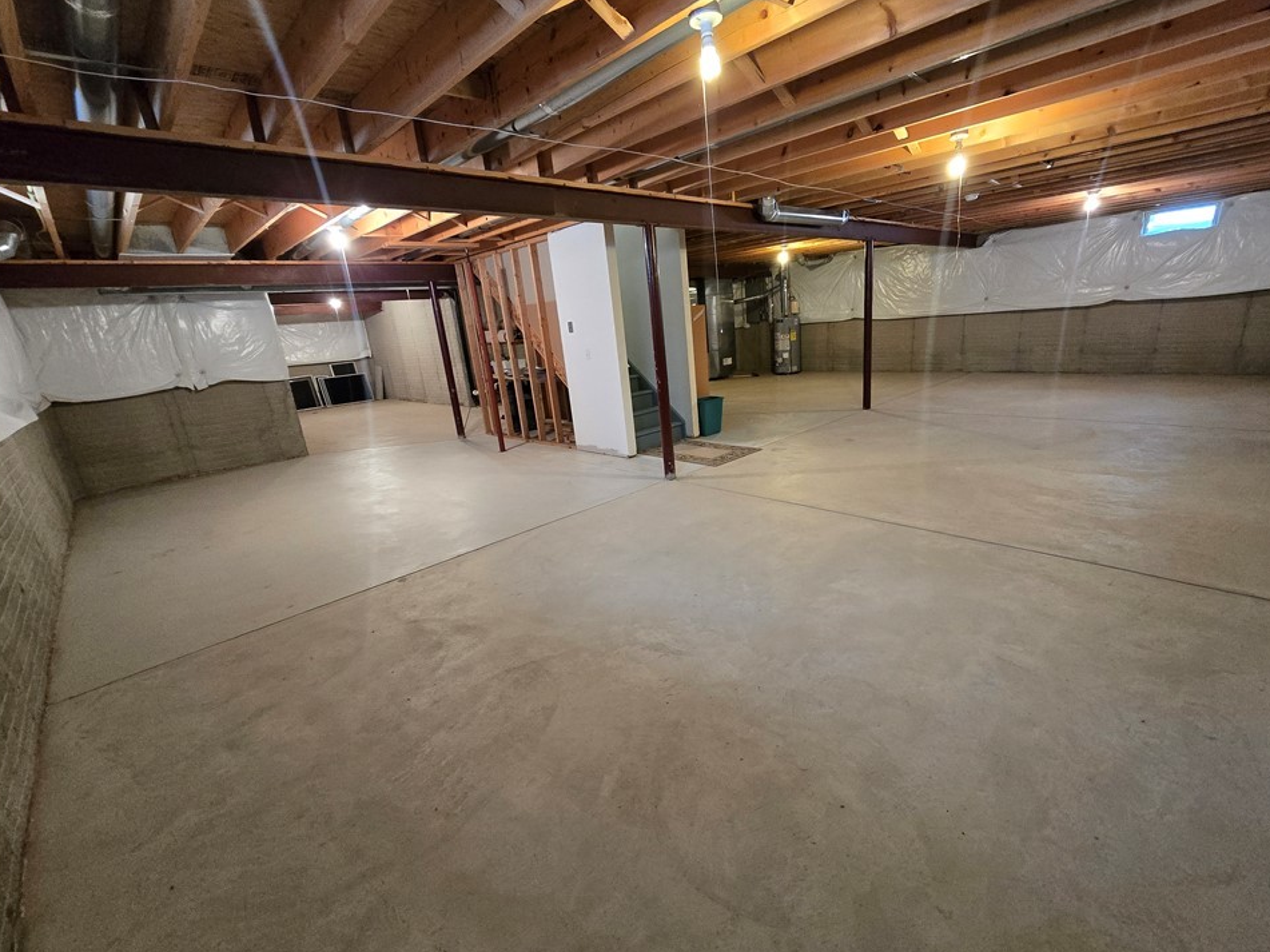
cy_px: 489
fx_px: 514
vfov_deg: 85.6
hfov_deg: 102.0
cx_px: 669
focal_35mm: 14
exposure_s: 1/60
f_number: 2.2
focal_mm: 2.2
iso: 1000
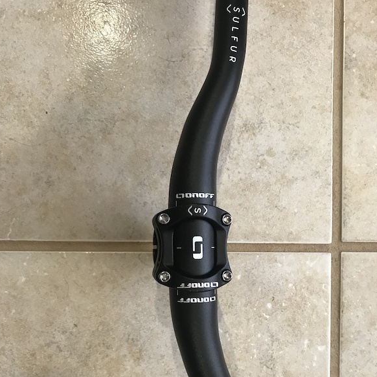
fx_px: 419
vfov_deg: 47.8
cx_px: 185
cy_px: 247
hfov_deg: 48.4
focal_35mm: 34
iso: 40
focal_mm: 3.99
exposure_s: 1/20
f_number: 1.8
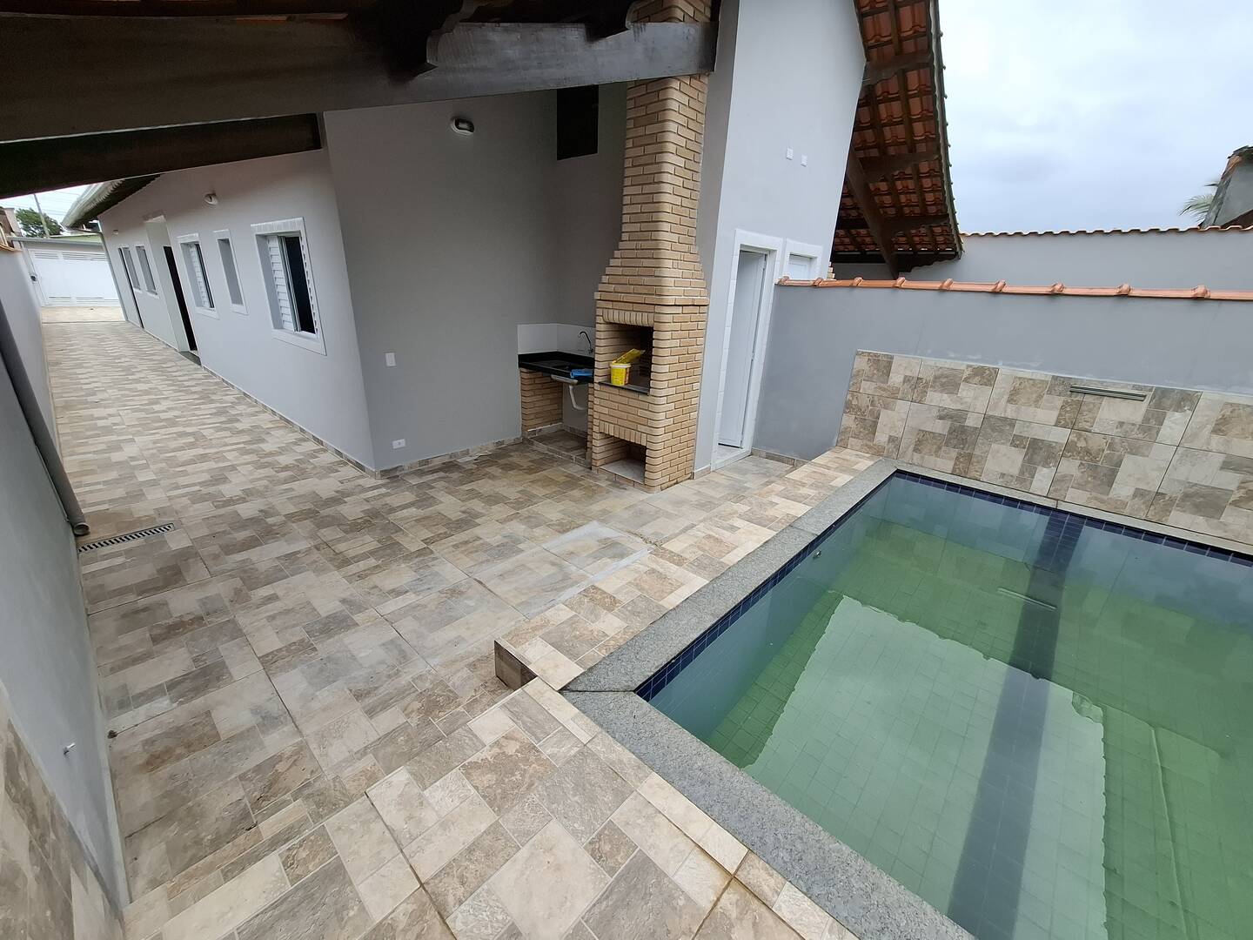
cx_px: 626
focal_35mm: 13
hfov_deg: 106.2
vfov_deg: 89.9
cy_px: 470
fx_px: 471
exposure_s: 1/579
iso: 40
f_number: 2.2
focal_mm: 1.74
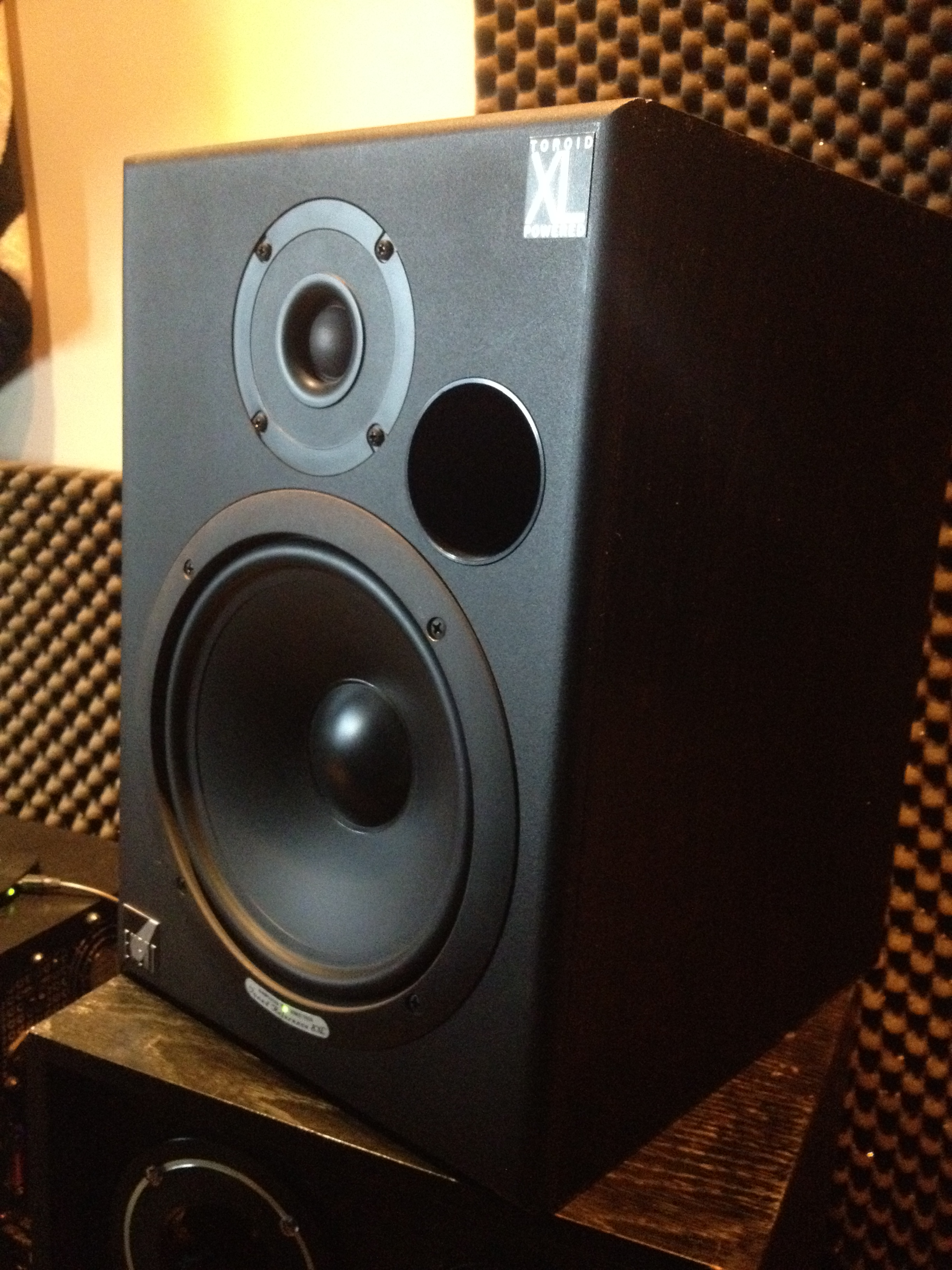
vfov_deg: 52.6
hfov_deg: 40.7
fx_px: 1283
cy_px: 635
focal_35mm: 35
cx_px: 476
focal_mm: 4.28
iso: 800
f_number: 2.4
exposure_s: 1/15
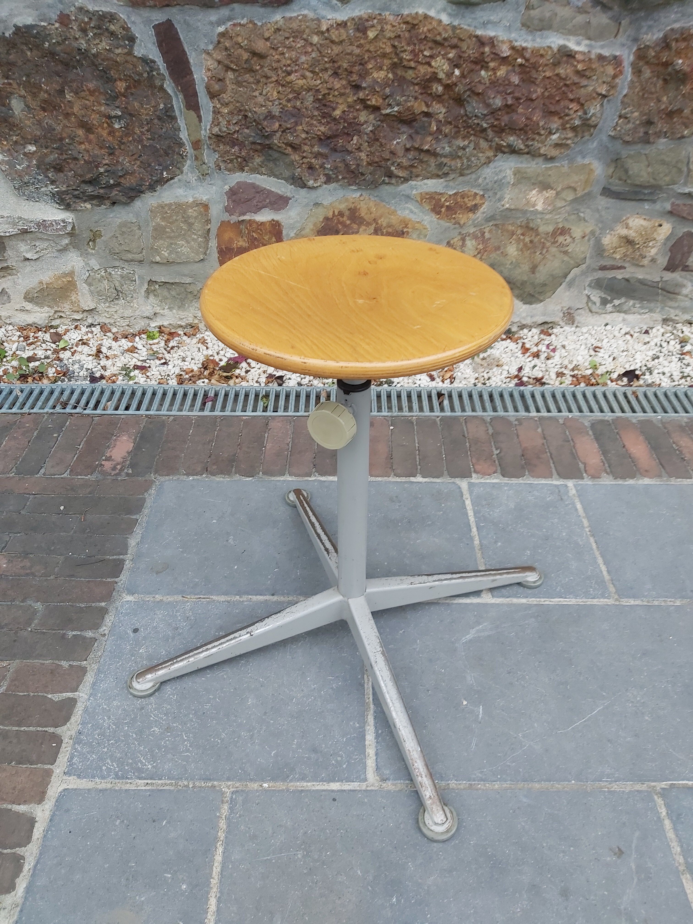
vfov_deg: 67.3
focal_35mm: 26
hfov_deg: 53.1
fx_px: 694
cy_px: 462
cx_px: 346
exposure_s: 1/50
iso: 64
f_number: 1.7
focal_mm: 3.92
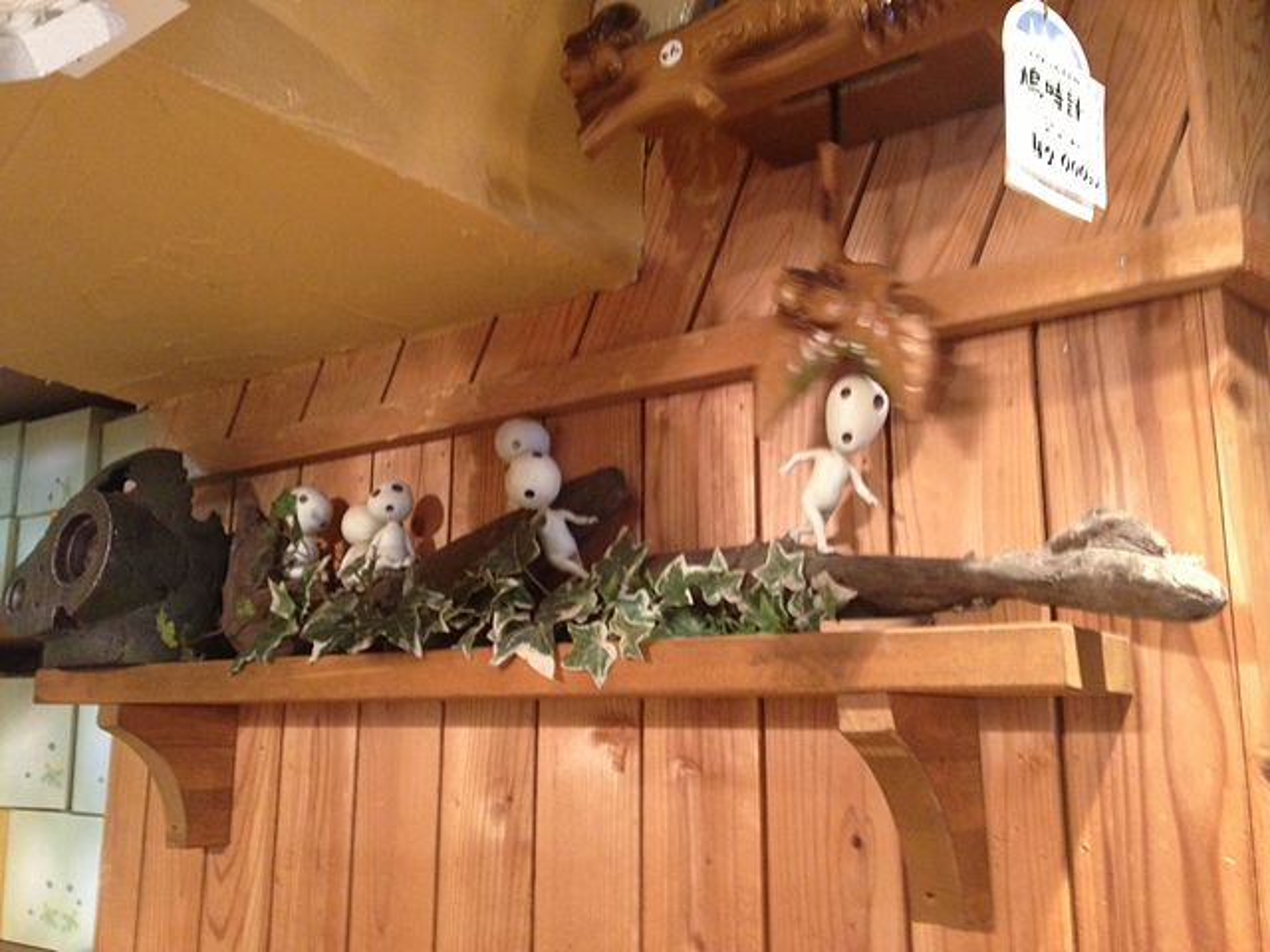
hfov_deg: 52.6
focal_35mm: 35
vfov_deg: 40.7
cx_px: 635
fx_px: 1284
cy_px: 476
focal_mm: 4.28
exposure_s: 1/20
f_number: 2.4
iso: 250
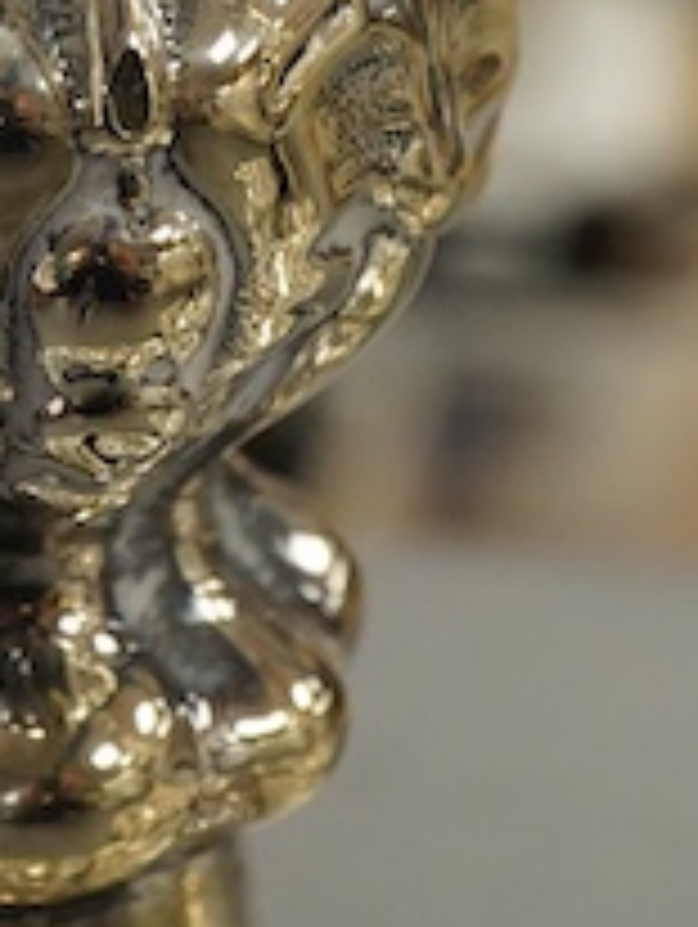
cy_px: -274
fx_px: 5071
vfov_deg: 10.2
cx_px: -45
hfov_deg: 7.8
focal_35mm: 189
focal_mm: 30
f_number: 11
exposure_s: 1/125
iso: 1600
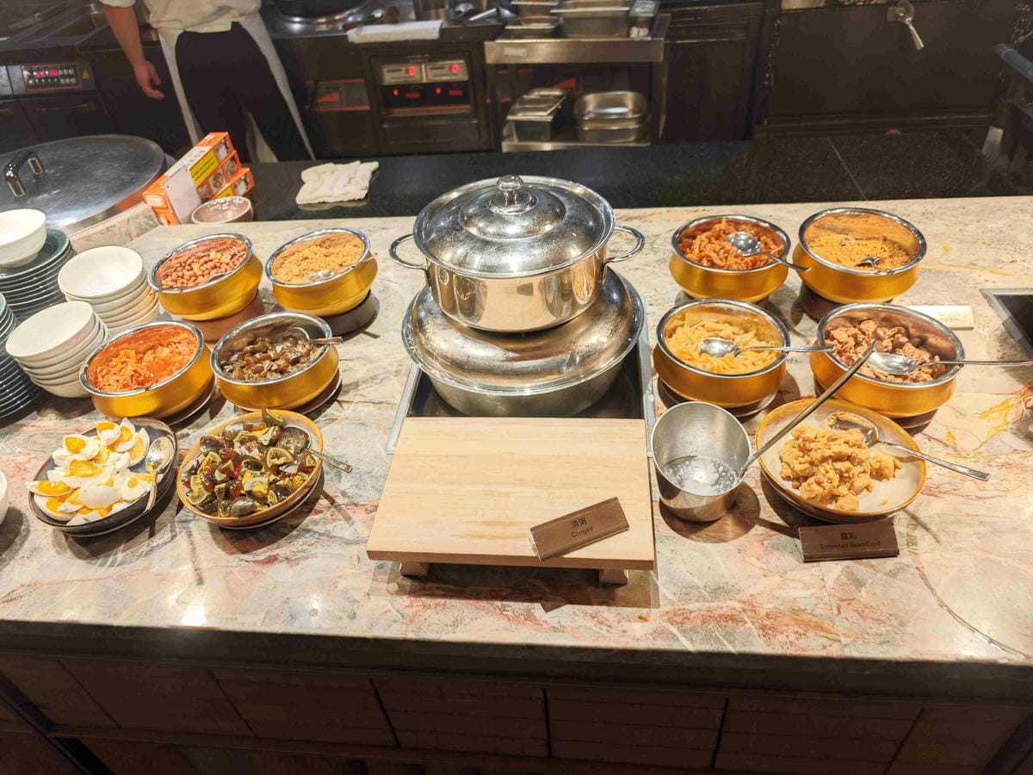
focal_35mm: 23
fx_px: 686
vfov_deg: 58.9
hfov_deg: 73.9
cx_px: 516
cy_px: 388
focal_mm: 8.72
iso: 640
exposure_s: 1/60.1
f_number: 2
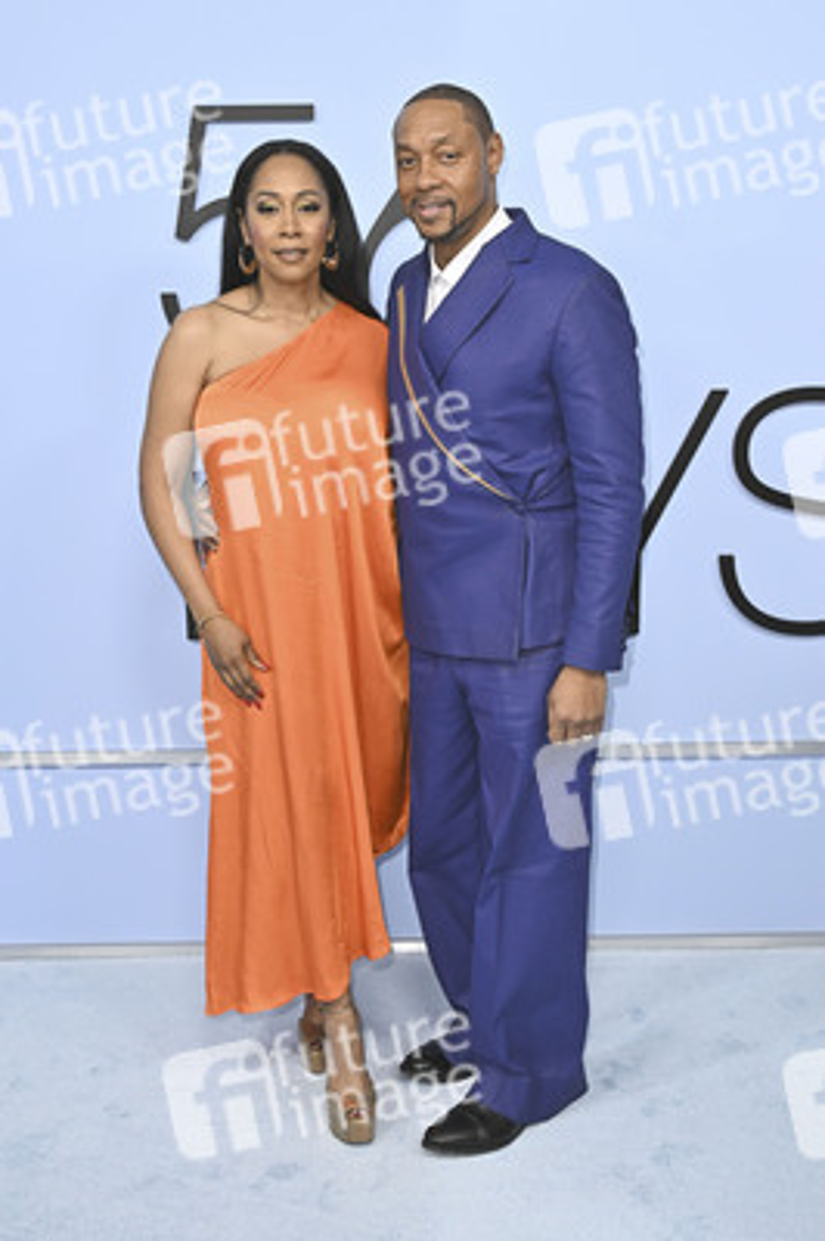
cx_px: 412
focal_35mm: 37
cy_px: 620
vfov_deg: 51.9
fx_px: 1274
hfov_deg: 35.9
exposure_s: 1/320
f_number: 5.6
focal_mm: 37
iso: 1600
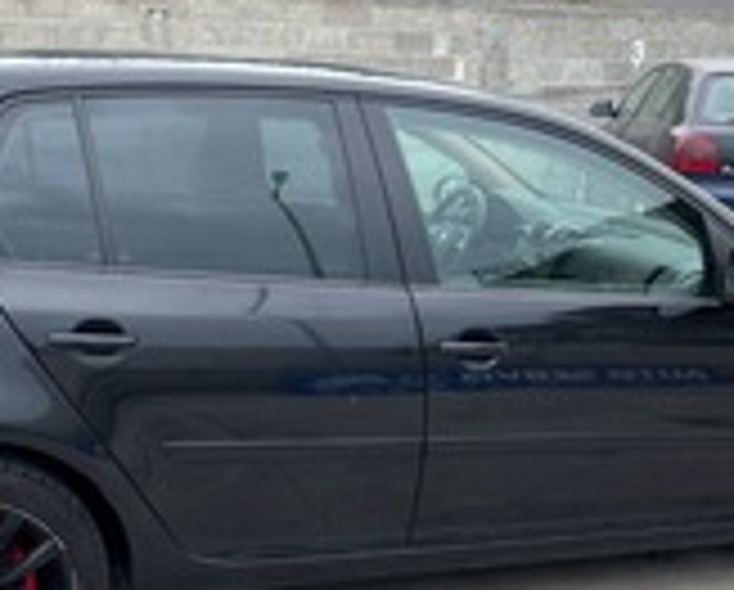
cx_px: 333
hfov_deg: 33.5
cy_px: 437
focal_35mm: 56
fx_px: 1219
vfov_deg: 26.9
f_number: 1.5
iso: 50
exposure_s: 1/539
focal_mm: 5.7
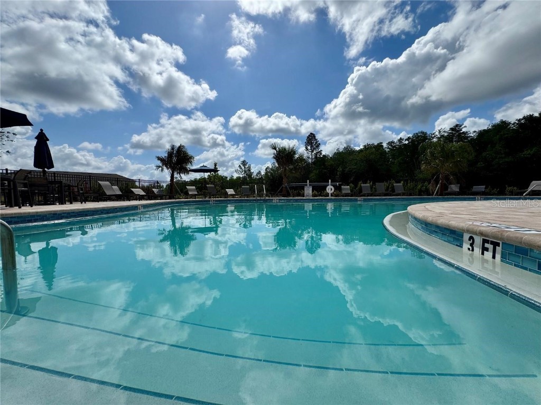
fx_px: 219
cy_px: 202
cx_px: 270
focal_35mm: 14
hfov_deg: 102.1
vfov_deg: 85.7
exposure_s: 1/4630
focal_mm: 2.22
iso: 40
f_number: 2.2
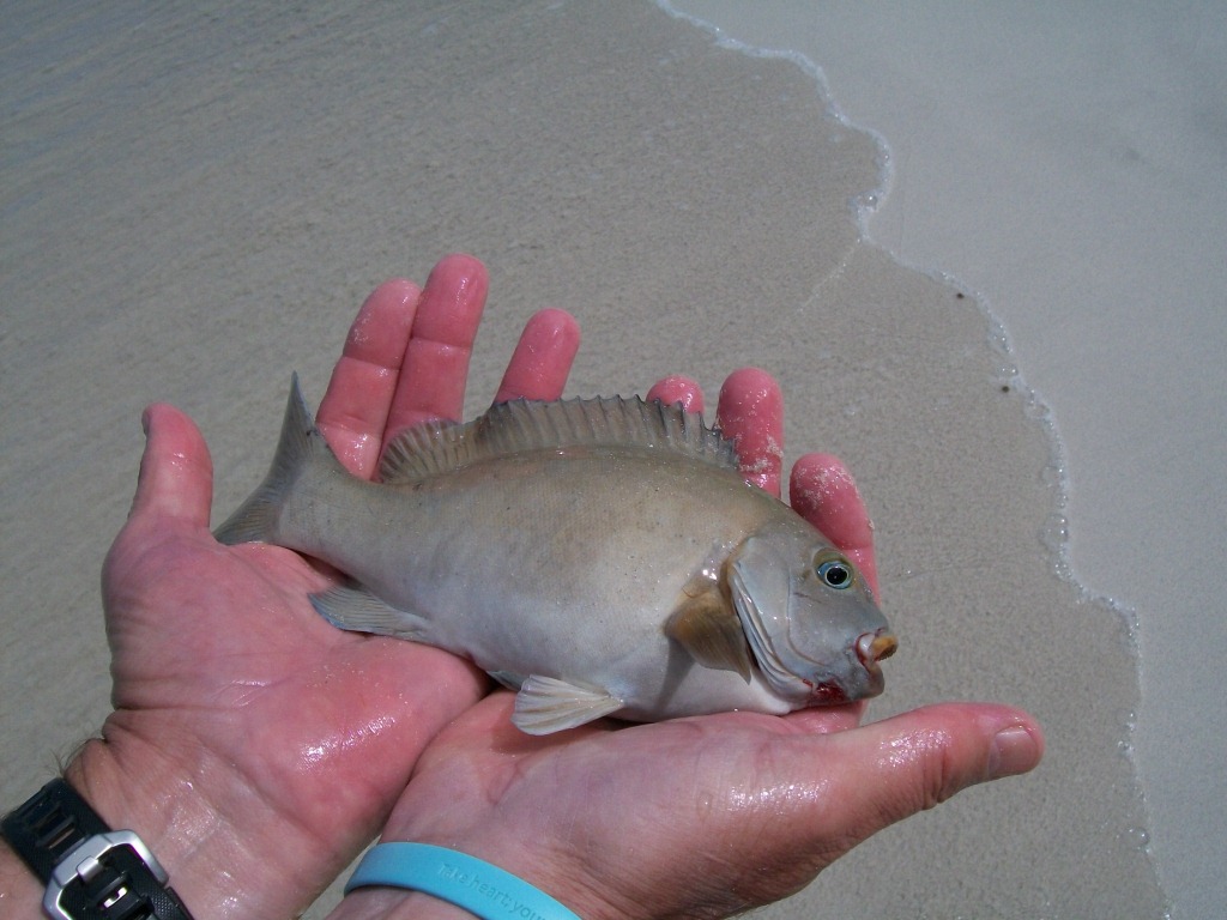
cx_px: 614
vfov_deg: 39.7
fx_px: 1276
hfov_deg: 51.4
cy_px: 460
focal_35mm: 36
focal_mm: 6
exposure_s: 1/1401
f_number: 4.8
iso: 80
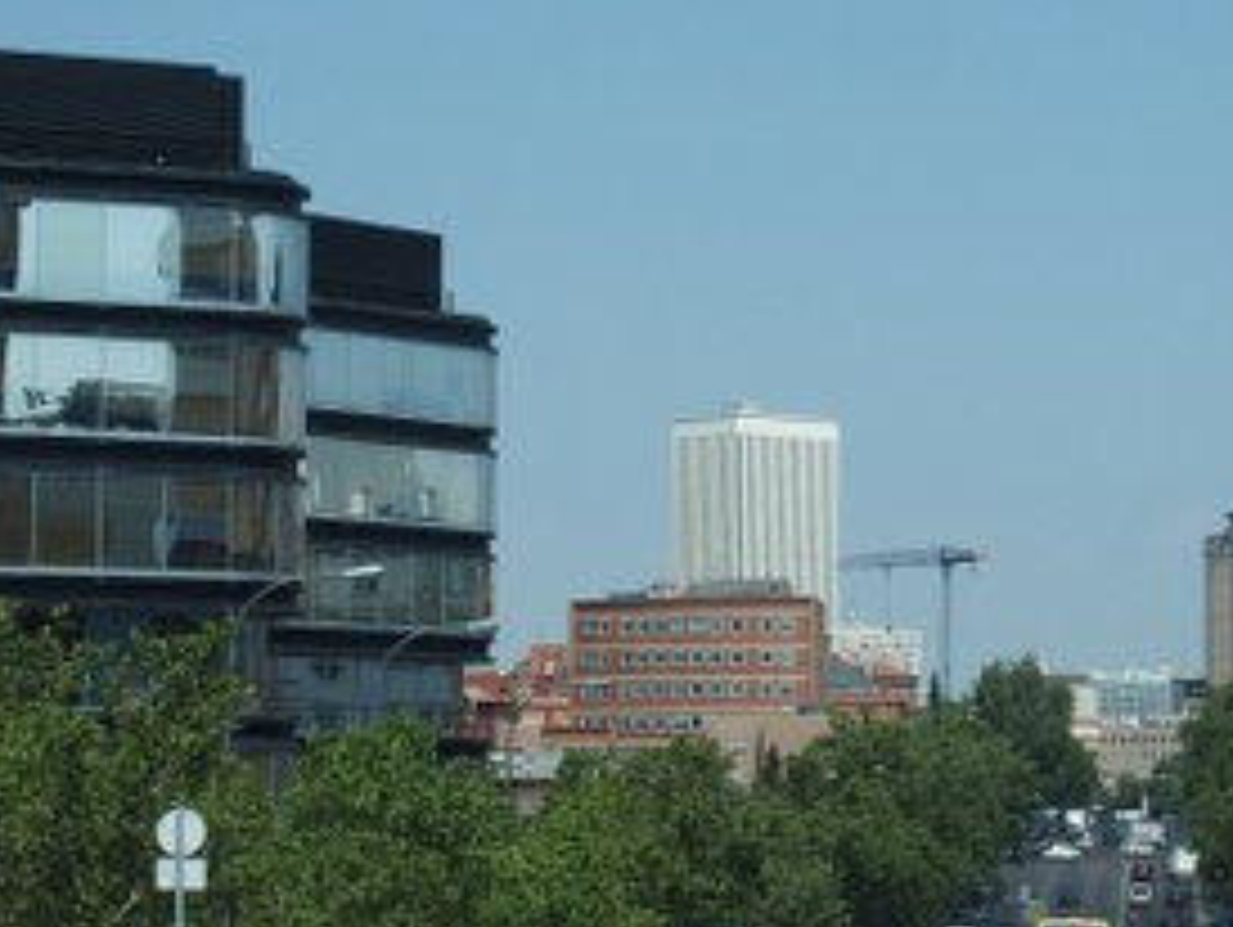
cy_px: 410
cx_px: 855
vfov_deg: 11.2
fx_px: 4742
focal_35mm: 133
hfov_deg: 14.8
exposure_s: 1/800
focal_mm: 16.1
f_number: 4.5
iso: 100
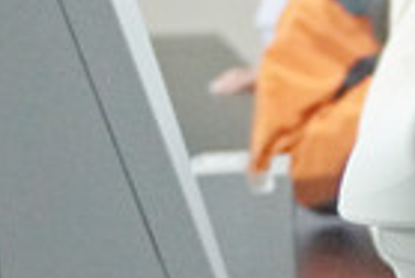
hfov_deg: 9.9
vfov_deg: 7.3
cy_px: 146
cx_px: 920
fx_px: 2175
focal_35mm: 189
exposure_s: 1/125
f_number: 4.5
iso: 6400
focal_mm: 25
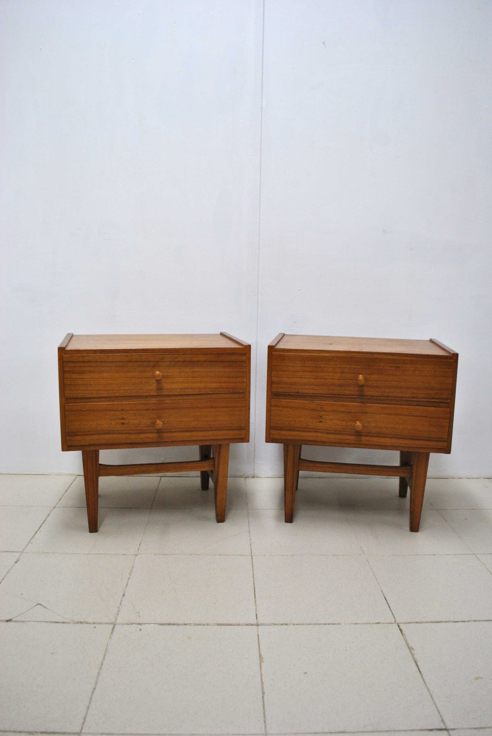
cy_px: 368
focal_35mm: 27
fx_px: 552
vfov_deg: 67.3
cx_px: 246
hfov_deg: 48.1
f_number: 3.5
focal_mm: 18
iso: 400
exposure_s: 1/50
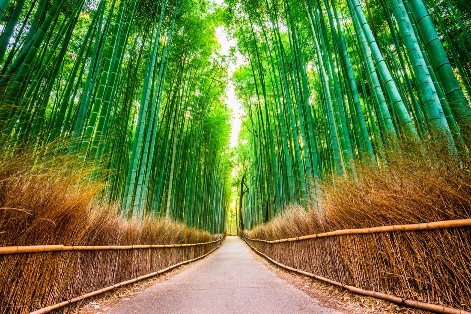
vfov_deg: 73.8
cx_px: 236
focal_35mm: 16
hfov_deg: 96.7
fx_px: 209
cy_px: 157
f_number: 11
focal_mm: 16
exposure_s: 2.5
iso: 100
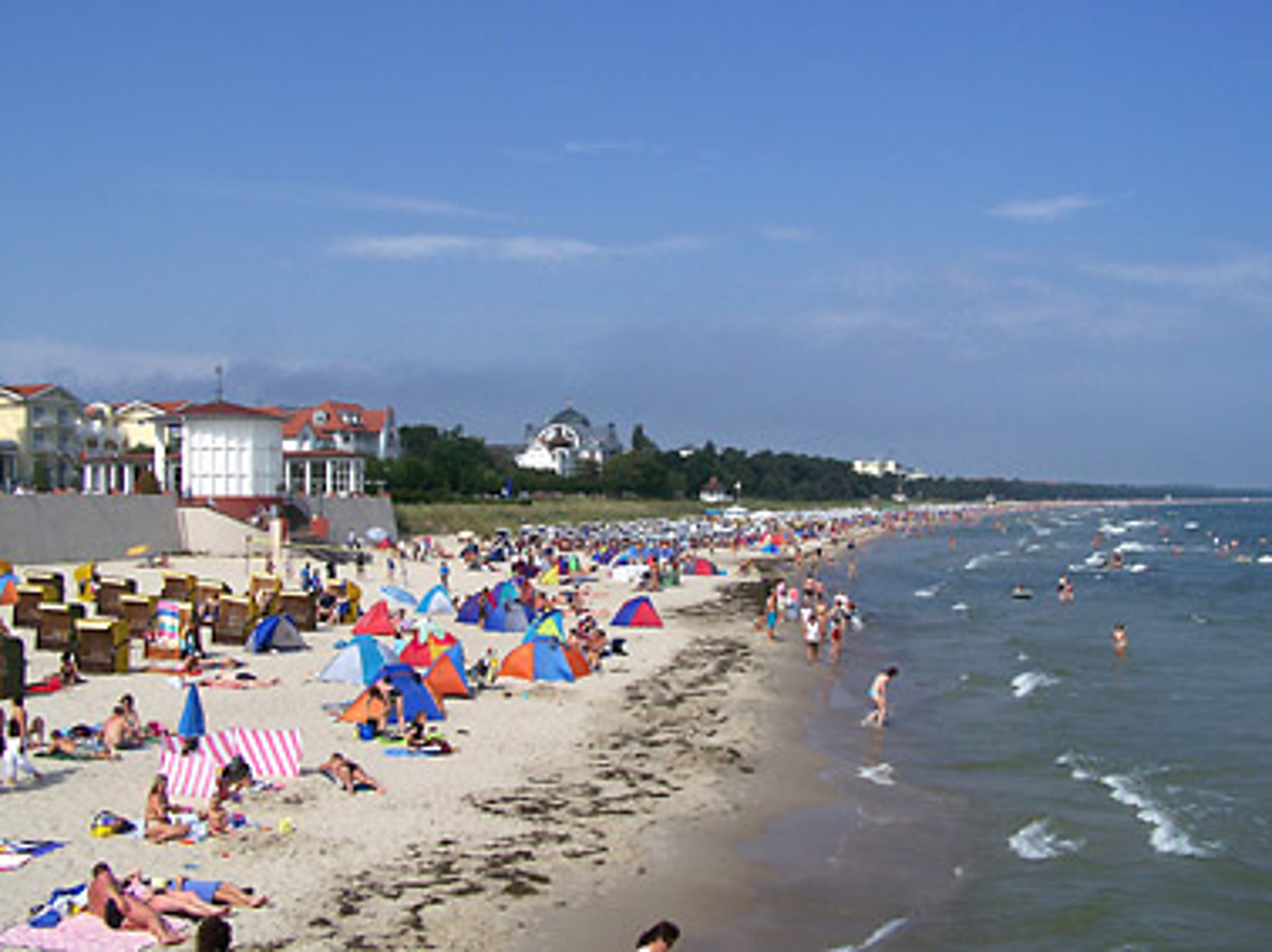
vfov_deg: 37.7
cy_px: 476
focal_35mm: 38
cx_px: 636
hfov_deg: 49.0
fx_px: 1395
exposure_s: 1/640
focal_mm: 6.3
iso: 64
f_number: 5.6
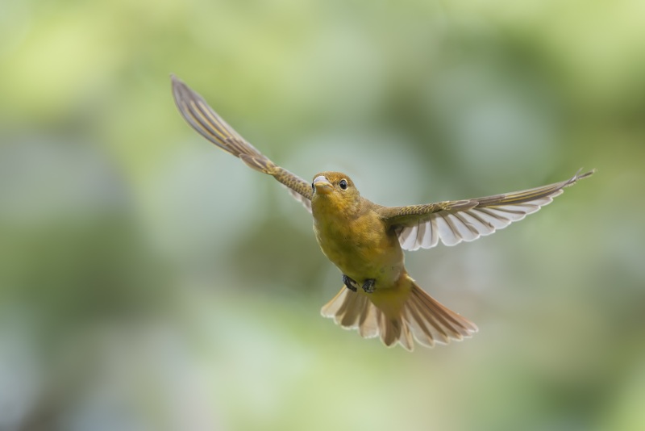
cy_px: 216
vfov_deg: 3.3
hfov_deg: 4.9
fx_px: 7527
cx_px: 322
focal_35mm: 420
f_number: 4
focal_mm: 420
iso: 2500
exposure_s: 1/3200
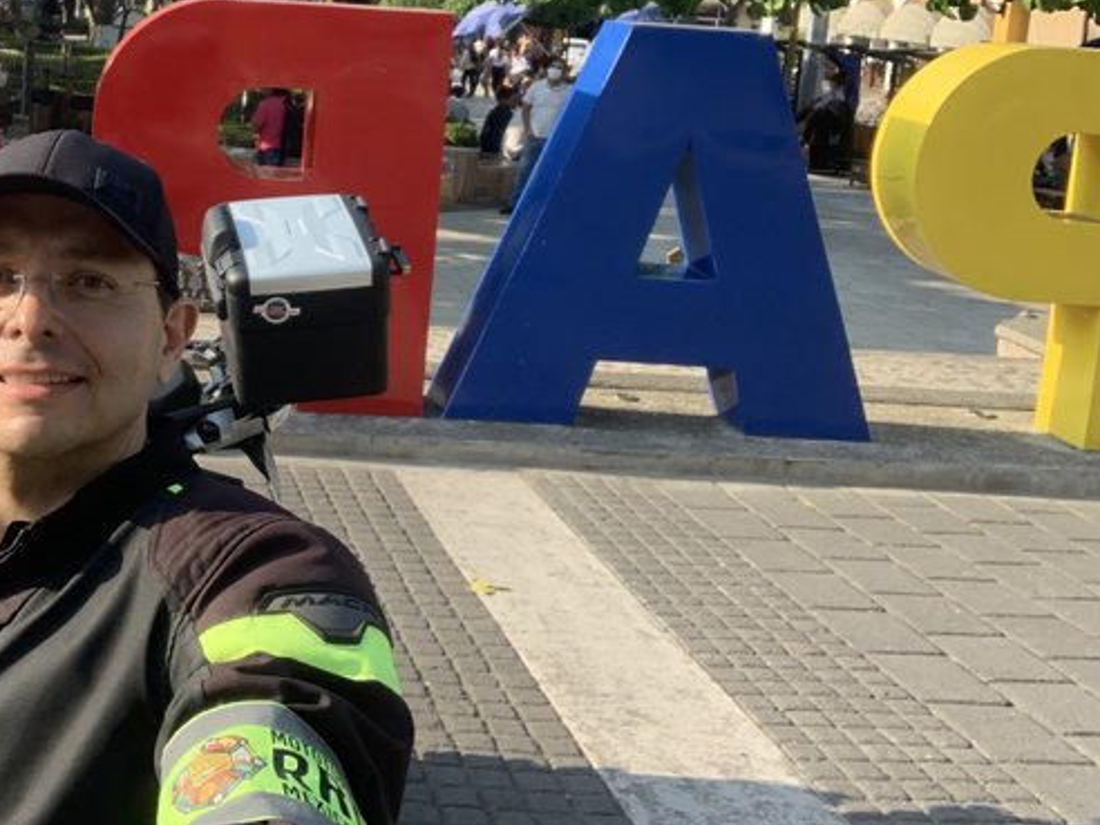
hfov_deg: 35.5
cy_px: 192
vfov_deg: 27.6
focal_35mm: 52
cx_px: 208
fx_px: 1652
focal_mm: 2.87
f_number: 2.2
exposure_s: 1/328
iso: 16
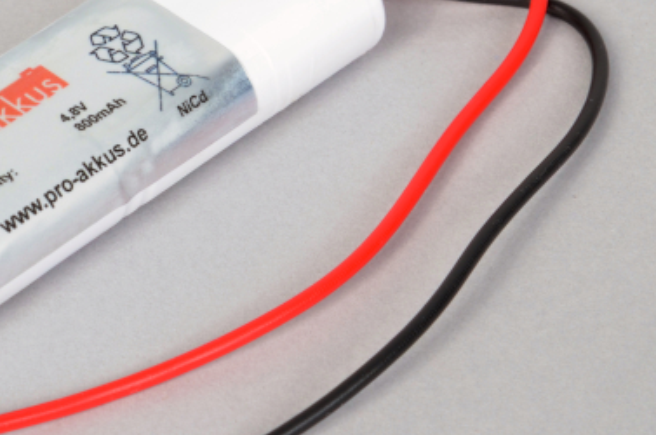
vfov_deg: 6.1
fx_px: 4057
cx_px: -12
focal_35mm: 223
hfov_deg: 9.2
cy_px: 254
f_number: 11
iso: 200
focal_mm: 70
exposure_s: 1/160
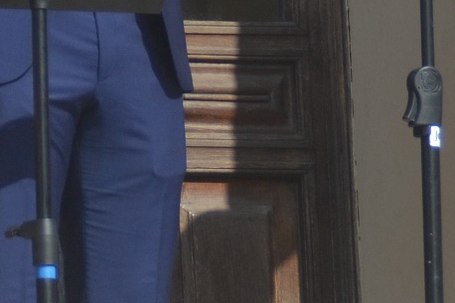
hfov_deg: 2.8
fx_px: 9349
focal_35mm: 740
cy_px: -131
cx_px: 262
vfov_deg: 1.9
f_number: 5.6
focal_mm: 98
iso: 140
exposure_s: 1/500
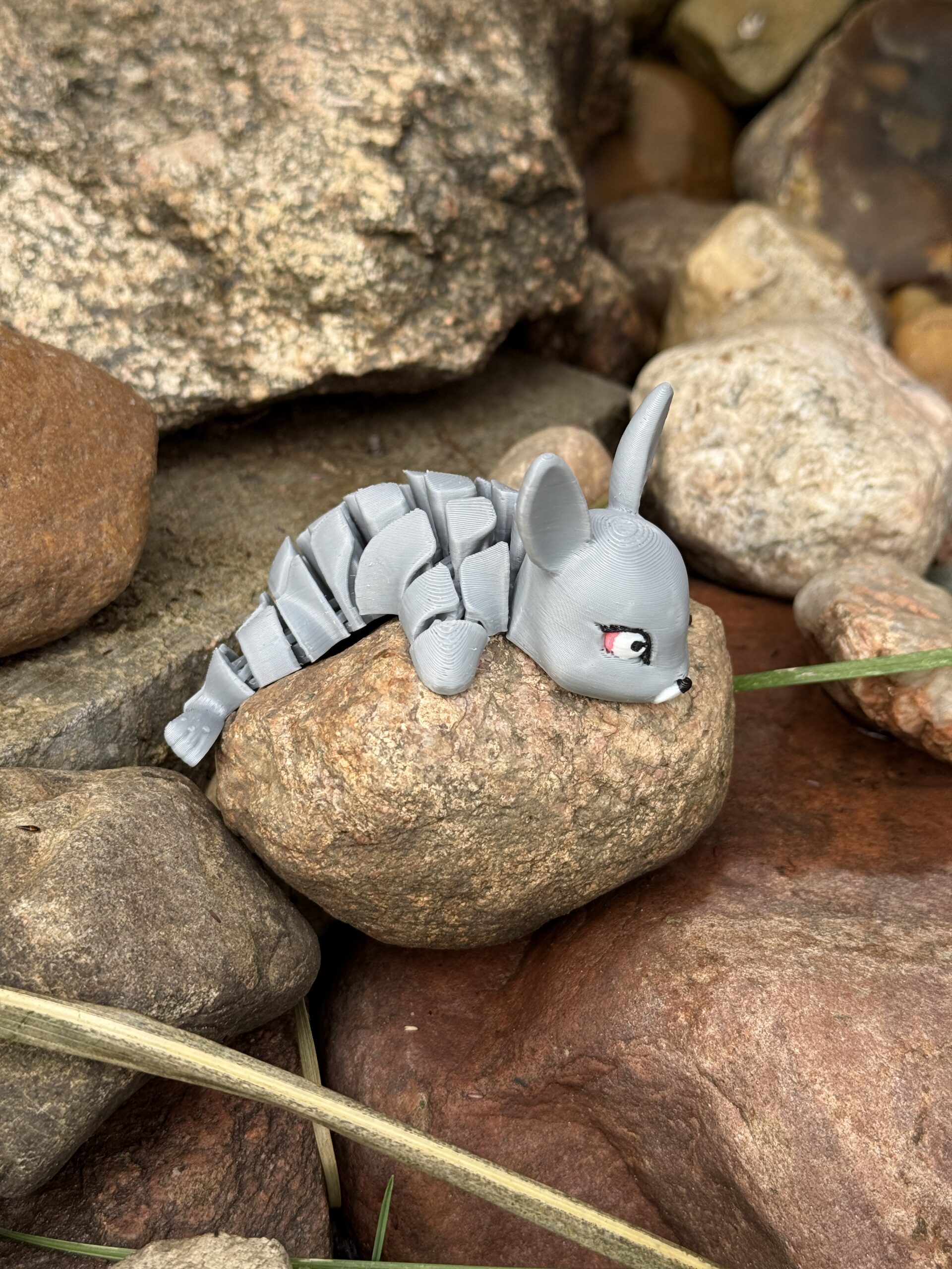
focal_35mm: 48
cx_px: 476
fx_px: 1760
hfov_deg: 30.3
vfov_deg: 39.7
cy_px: 634
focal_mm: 6.76
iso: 64
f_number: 1.78
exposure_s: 1/227
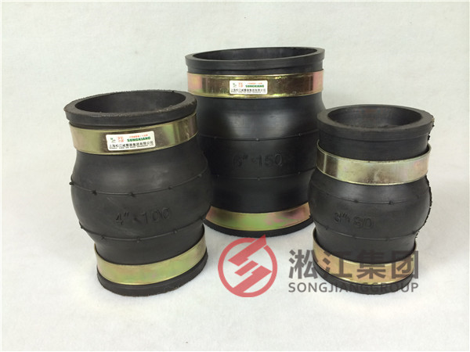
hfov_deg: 60.0
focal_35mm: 30
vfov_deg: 46.8
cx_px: 235
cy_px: 176
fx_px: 407
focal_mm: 4.12
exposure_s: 1/30
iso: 40
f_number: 2.2
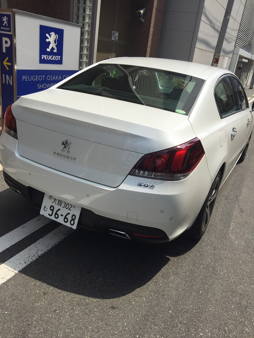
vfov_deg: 61.7
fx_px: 284
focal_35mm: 29
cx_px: 127
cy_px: 169
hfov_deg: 48.2
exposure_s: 1/2326
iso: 32
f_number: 2.2
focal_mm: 4.15
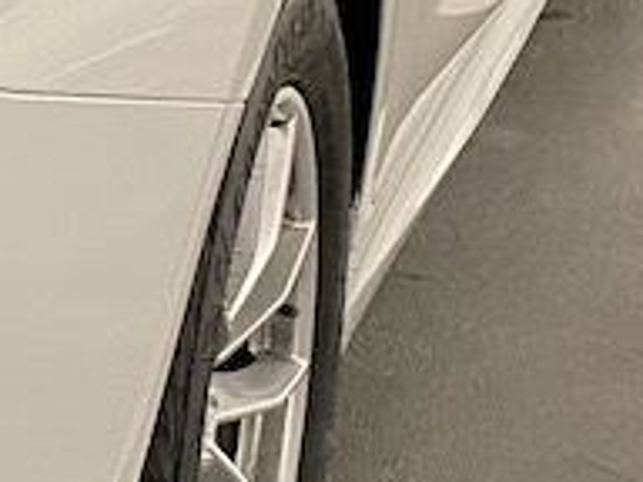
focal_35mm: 173
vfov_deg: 8.6
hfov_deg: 9.9
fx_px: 3214
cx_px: -938
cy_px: 50
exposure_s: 1/25
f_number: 1.8
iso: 1000
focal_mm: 4.25
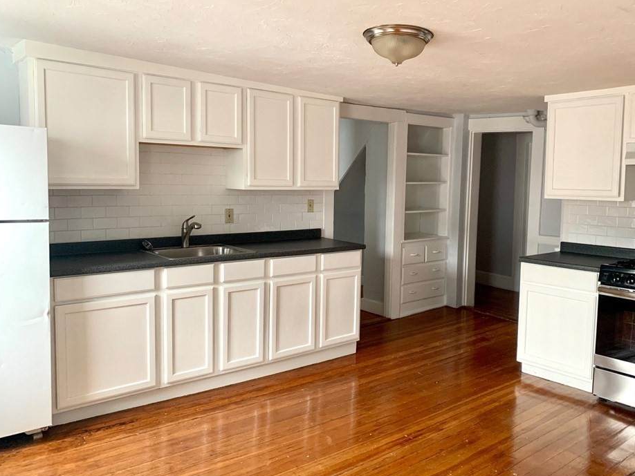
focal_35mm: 29
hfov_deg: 61.5
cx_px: 347
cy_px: 231
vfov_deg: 48.2
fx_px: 532
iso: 320
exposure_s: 1/60
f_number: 1.8
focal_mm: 4.25
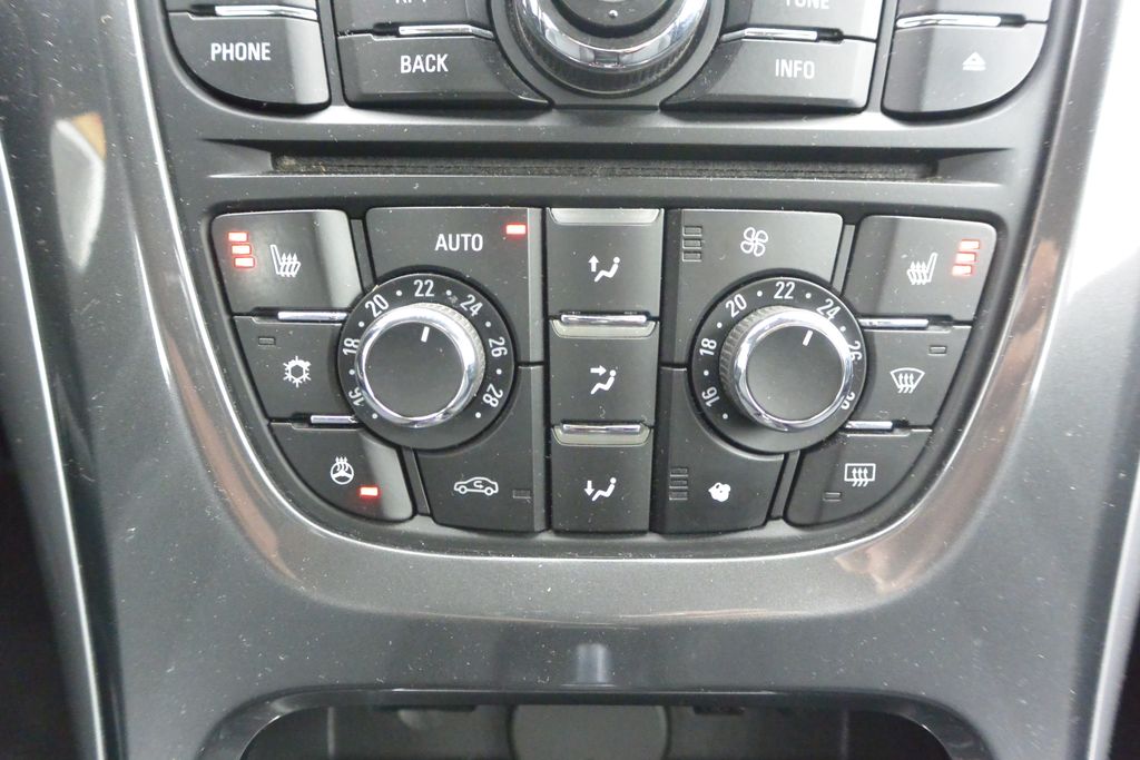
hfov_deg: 63.7
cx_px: 570
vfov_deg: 45.0
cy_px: 380
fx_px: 918
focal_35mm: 29
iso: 2800
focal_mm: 11
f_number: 3.5
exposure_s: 1/125
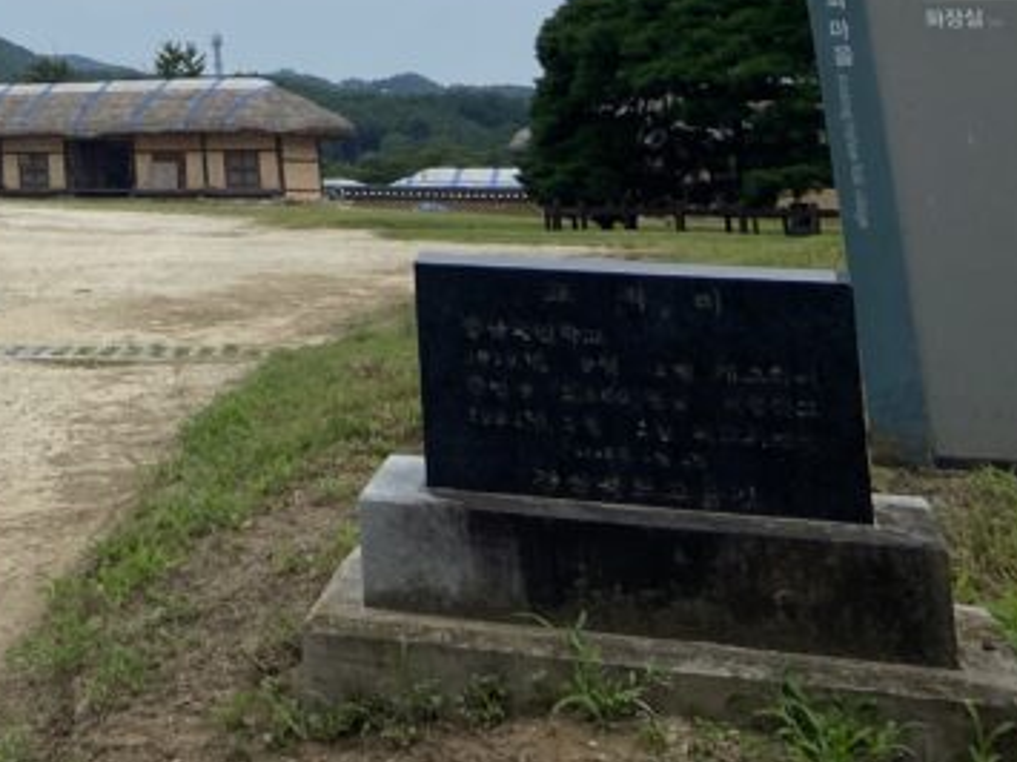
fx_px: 2203
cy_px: -315
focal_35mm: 75
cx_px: -361
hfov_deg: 22.7
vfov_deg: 17.9
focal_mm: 4.25
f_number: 1.8
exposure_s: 1/4115
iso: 32
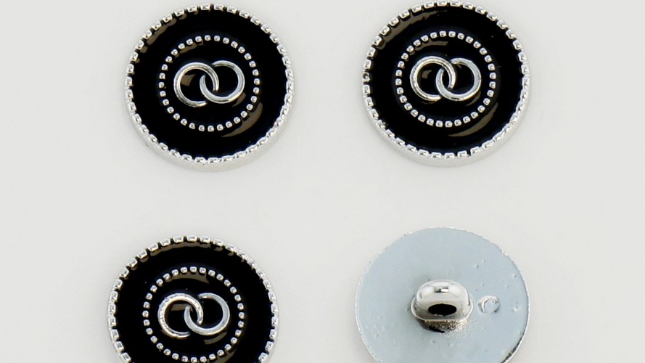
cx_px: 323
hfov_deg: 24.3
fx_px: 1497
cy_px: 204
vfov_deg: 13.8
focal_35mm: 88
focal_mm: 55
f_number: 9
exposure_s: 1/400
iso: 200
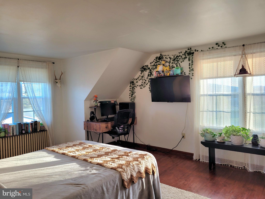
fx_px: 199
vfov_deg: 53.1
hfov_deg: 67.3
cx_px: 132
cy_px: 100
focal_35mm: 26
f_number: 1.8
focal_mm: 5.4
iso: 80
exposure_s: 1/120
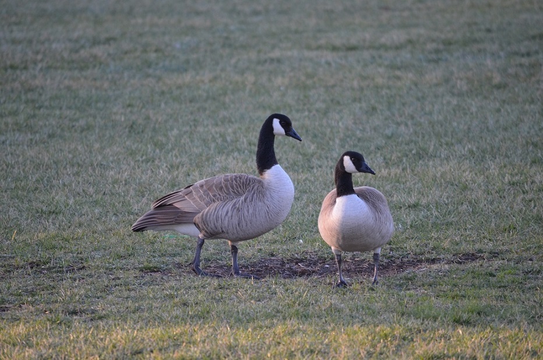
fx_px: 6776
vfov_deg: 3.0
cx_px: 272
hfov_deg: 4.6
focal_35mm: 450
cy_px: 180
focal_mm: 300
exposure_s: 1/250
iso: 560
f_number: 5.6
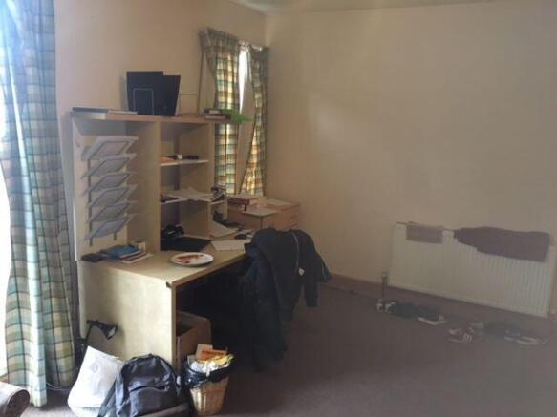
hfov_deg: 61.7
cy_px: 208
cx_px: 278
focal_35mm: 29
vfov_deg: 48.2
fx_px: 467
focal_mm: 4.15
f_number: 2.2
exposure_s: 1/17
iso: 320
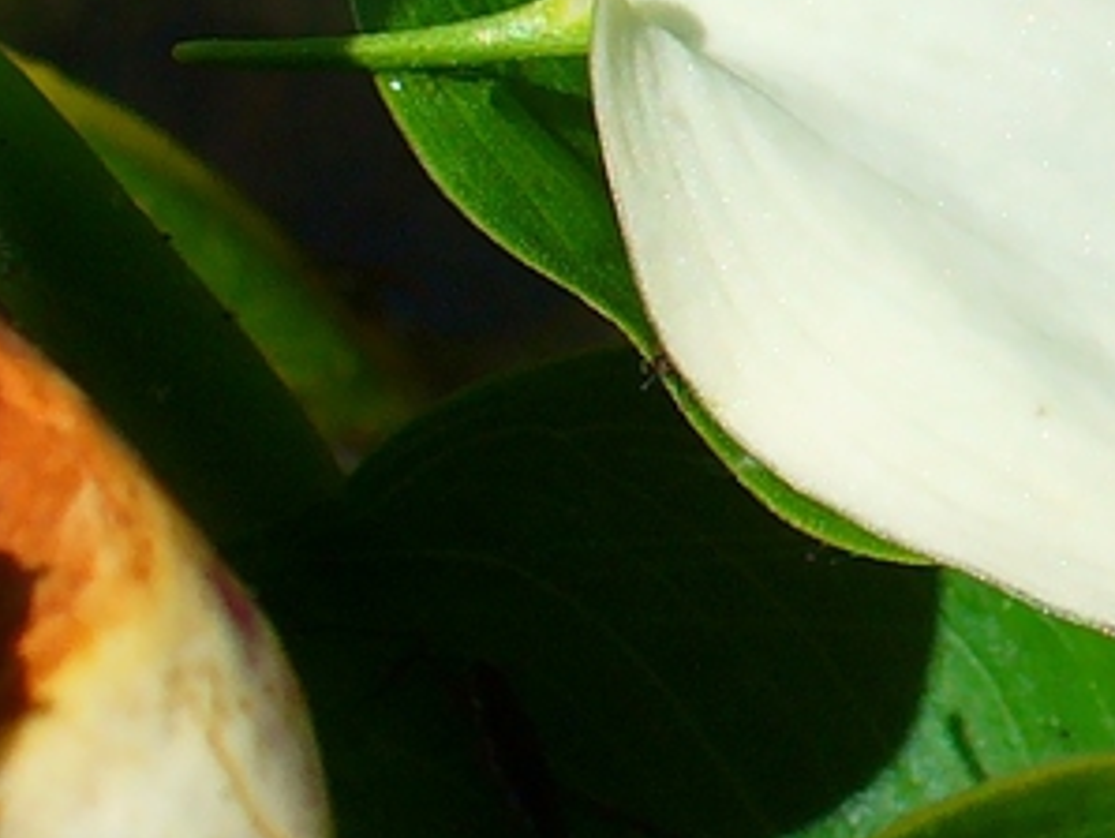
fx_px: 4094
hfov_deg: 14.9
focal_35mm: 127
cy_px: 7
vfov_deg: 11.6
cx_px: 1369
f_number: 5.6
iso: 64
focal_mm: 6.1
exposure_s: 1/400
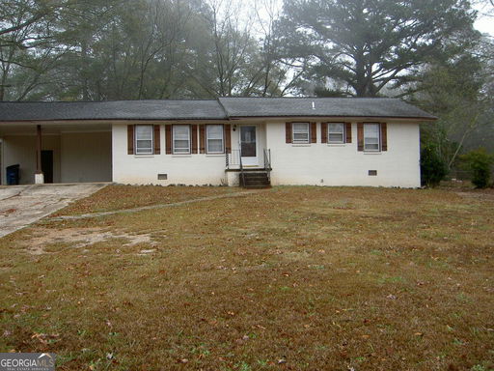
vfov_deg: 41.8
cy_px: 186
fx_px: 485
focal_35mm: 34
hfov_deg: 54.0
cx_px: 247
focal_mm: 5.6
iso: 100
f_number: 2.8
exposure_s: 1/200
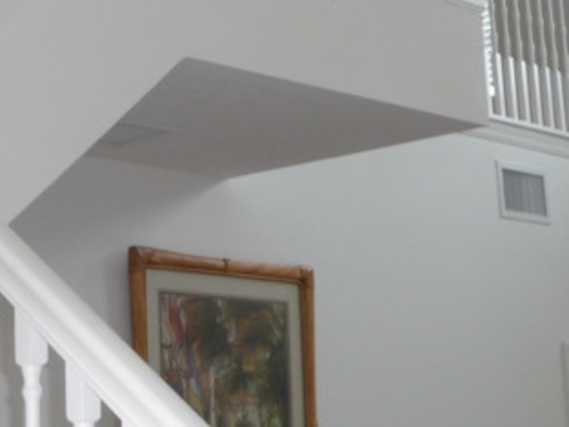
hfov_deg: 20.6
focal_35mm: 92
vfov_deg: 16.0
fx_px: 1513
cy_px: 116
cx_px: 7
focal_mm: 4.7
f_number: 3.3
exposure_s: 1/30
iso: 100
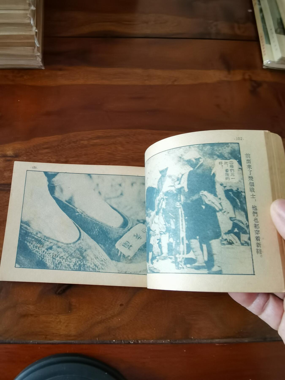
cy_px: 190
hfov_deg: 51.4
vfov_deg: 65.3
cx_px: 142
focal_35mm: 27
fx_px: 296
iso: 500
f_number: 2.2
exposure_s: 1/25
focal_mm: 2.26
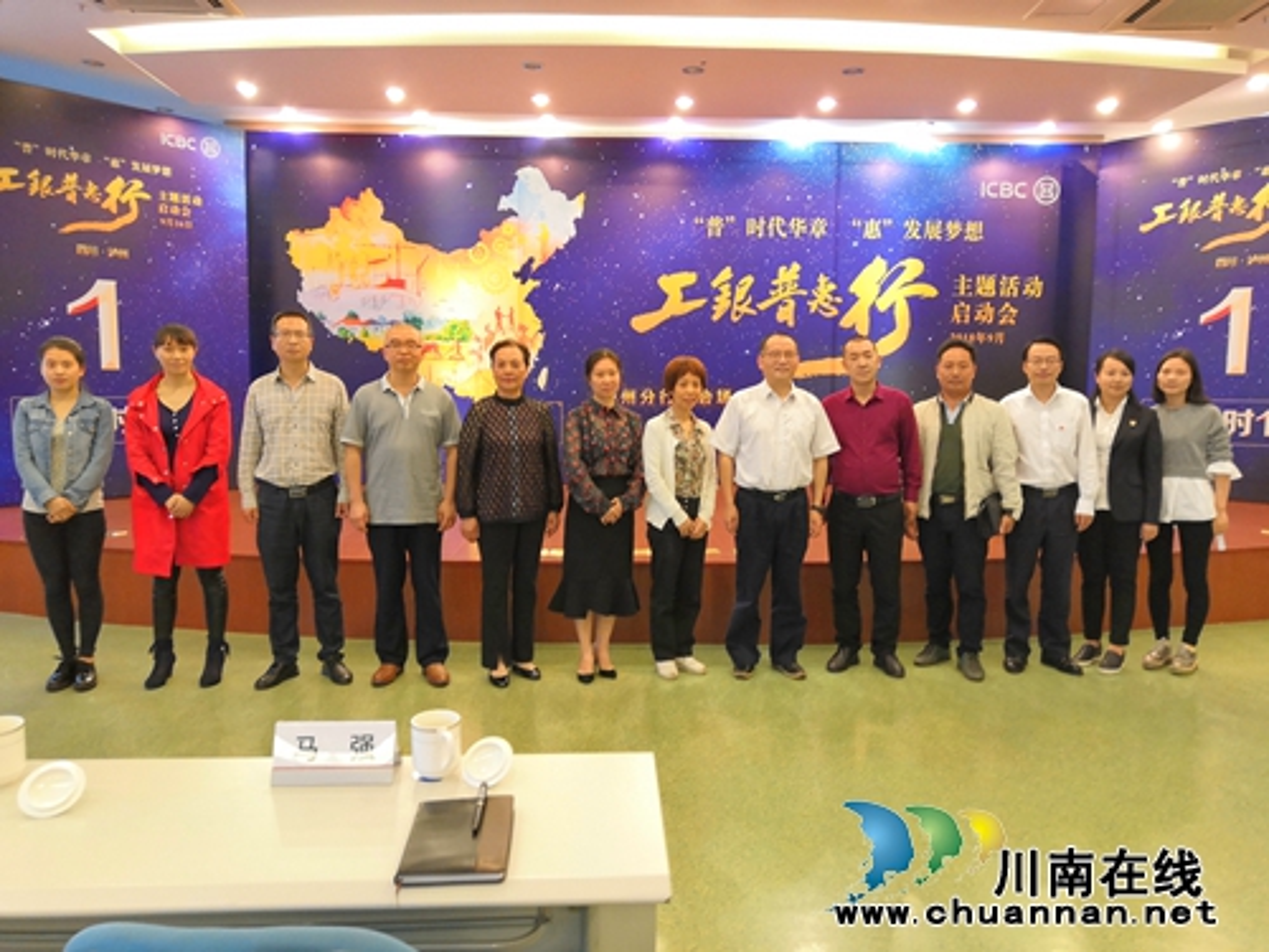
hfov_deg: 65.3
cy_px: 476
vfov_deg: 51.4
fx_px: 990
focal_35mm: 27
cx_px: 634
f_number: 1.8
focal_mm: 3.95
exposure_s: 1/25
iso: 320
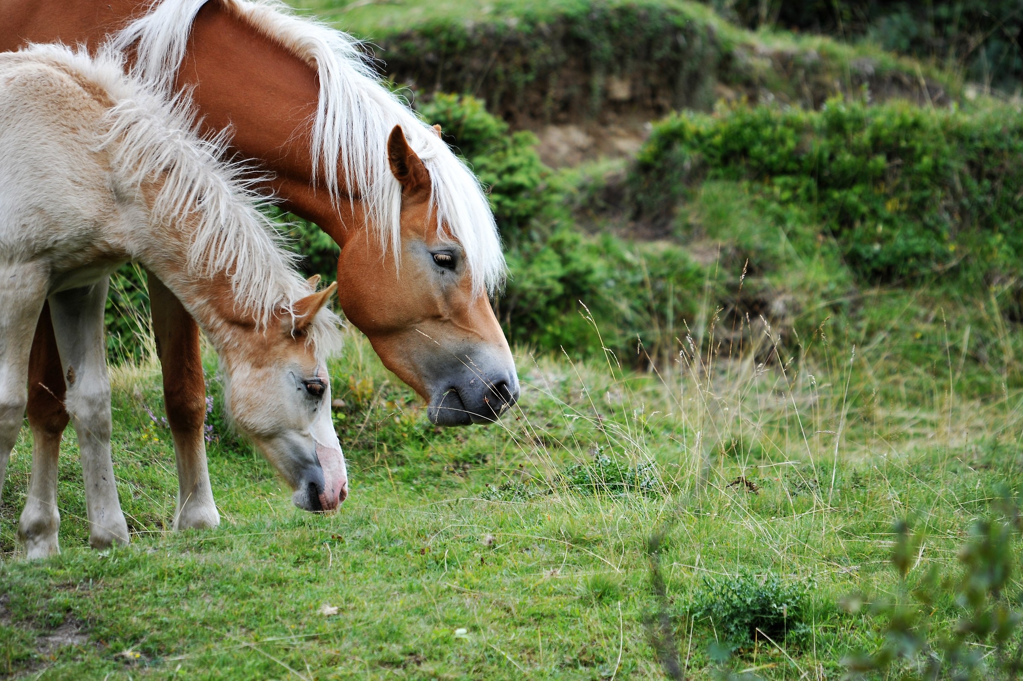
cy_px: 340
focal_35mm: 500
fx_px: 14199
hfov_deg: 4.1
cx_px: 512
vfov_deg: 2.7
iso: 320
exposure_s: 1/320
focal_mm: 500
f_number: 6.3
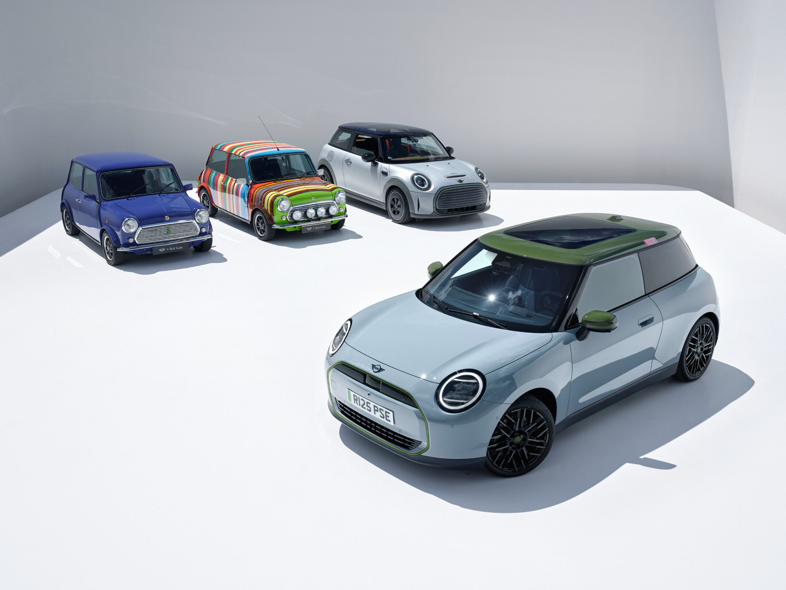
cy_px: 295
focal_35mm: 36
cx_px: 393
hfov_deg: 51.4
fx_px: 817
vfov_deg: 39.7
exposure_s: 1/500
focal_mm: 45
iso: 500
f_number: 9
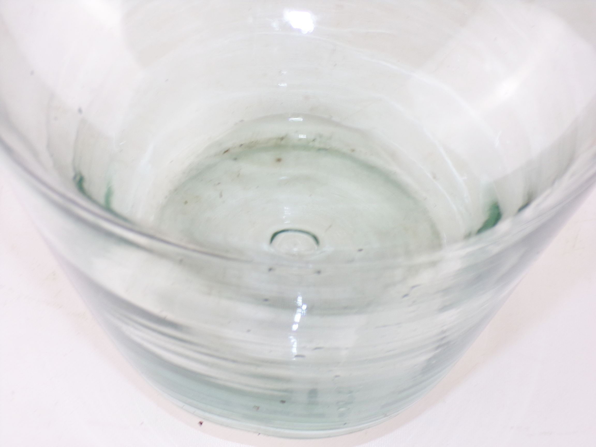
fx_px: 964
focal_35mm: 56
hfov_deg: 34.3
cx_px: 298
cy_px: 224
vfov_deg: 26.1
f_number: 3.7
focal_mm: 10.1
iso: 80
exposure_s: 1/50
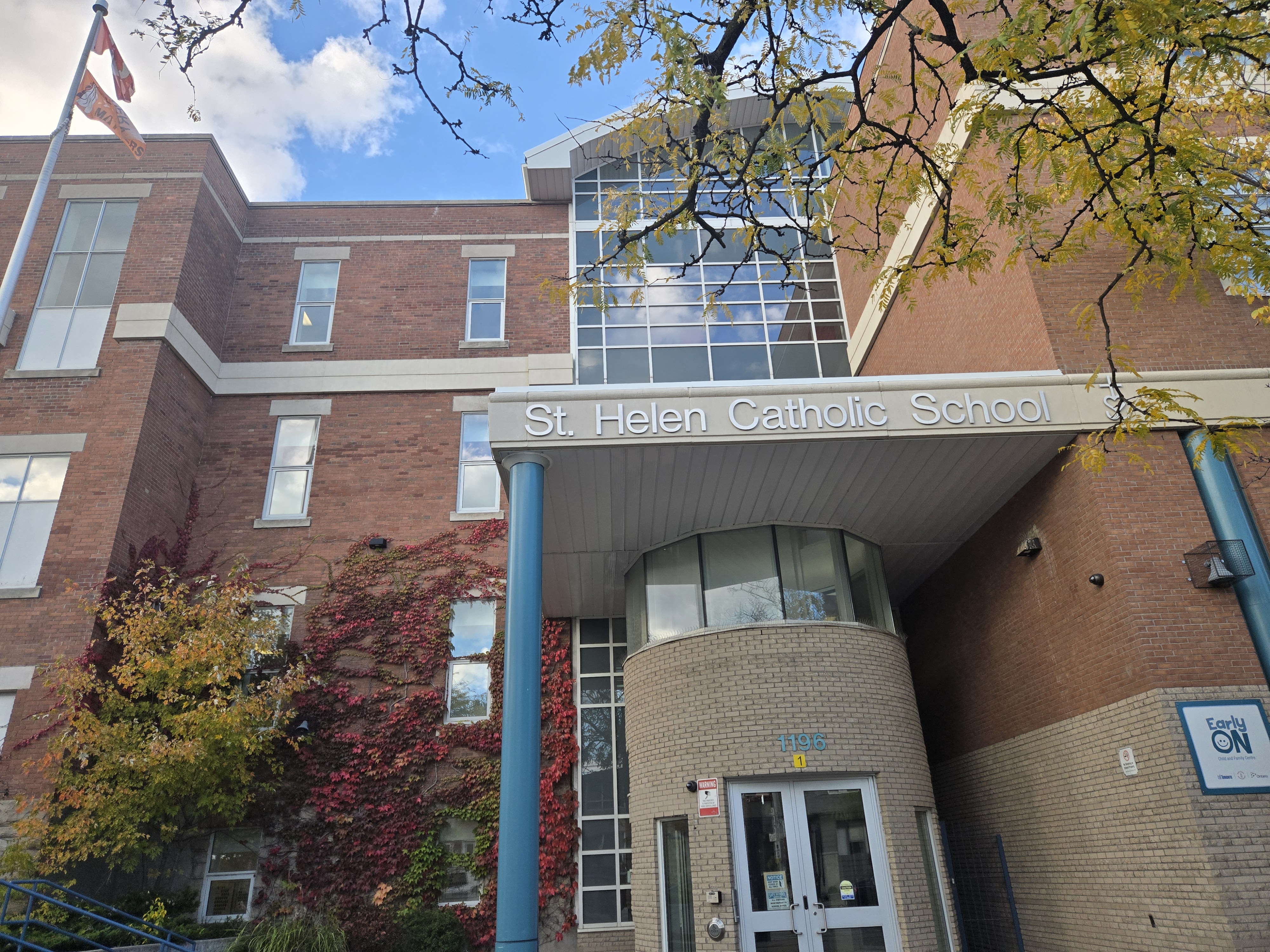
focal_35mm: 23
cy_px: 476
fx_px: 844
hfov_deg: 73.9
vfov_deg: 58.9
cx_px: 635
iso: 80
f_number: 1.8
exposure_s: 1/1406
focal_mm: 5.4
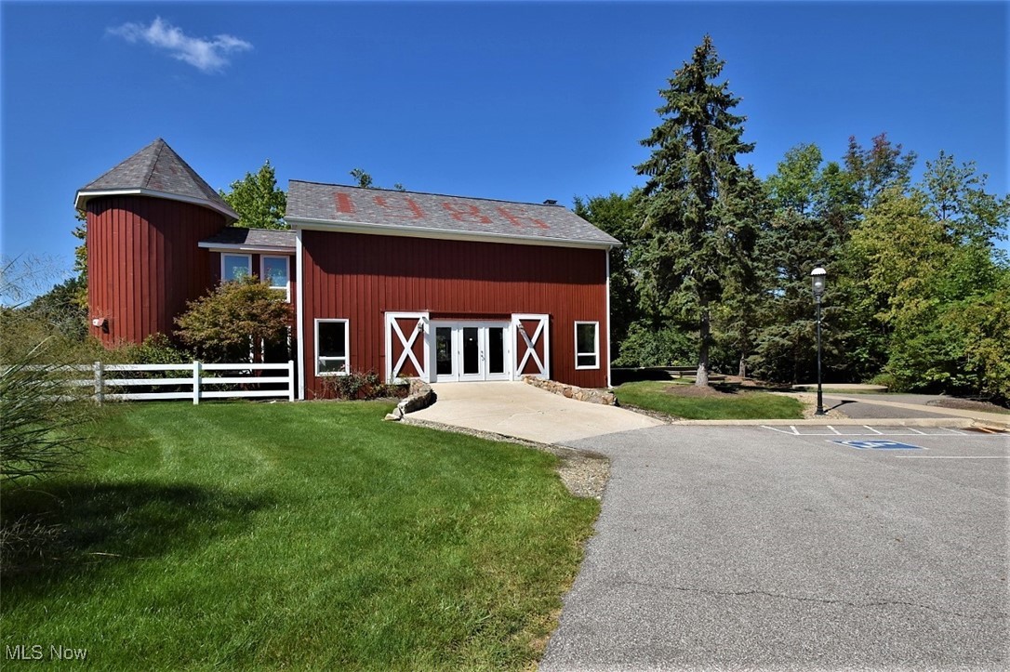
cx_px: 505
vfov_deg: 69.6
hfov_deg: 92.5
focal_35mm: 17
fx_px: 484
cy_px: 336
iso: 200
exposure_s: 1/500
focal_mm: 11.5
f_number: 16
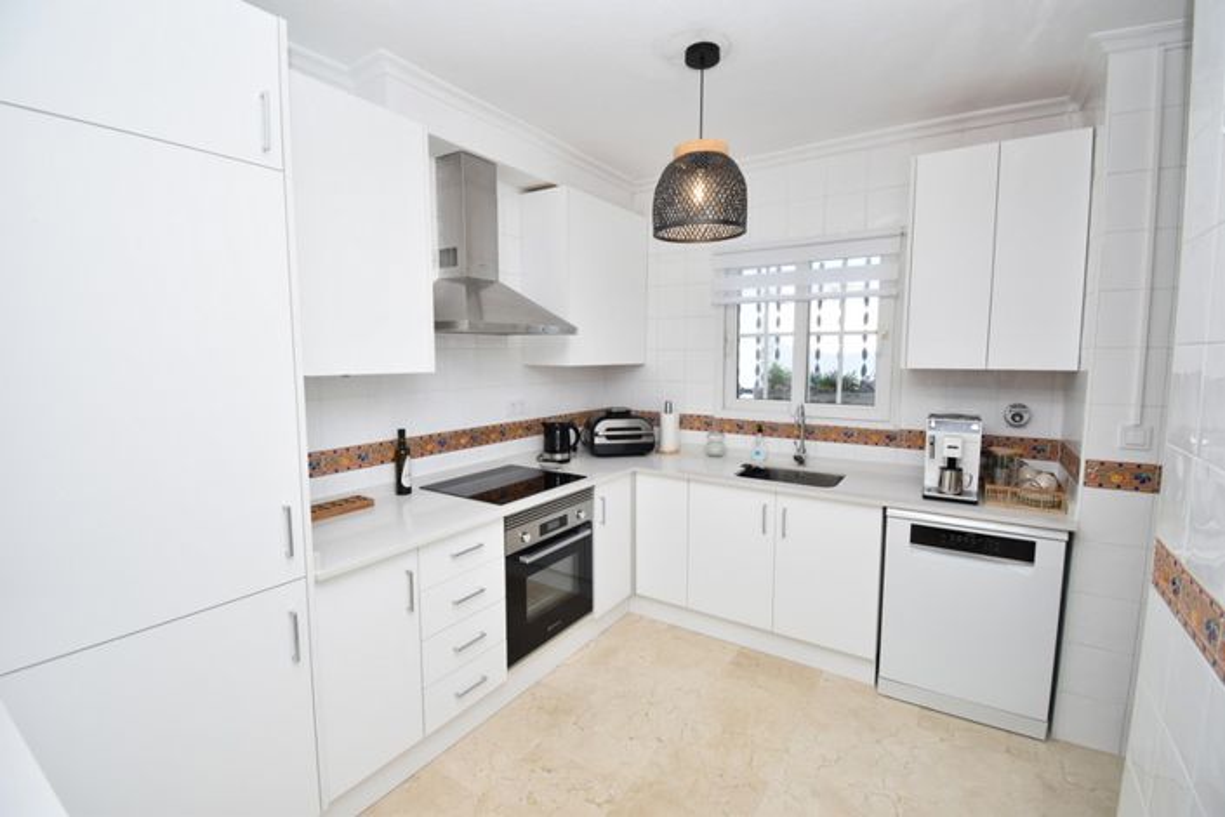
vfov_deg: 77.3
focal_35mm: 15
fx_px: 510
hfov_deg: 100.4
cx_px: 612
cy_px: 408
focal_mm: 10
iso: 560
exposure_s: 1/250
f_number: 4.5
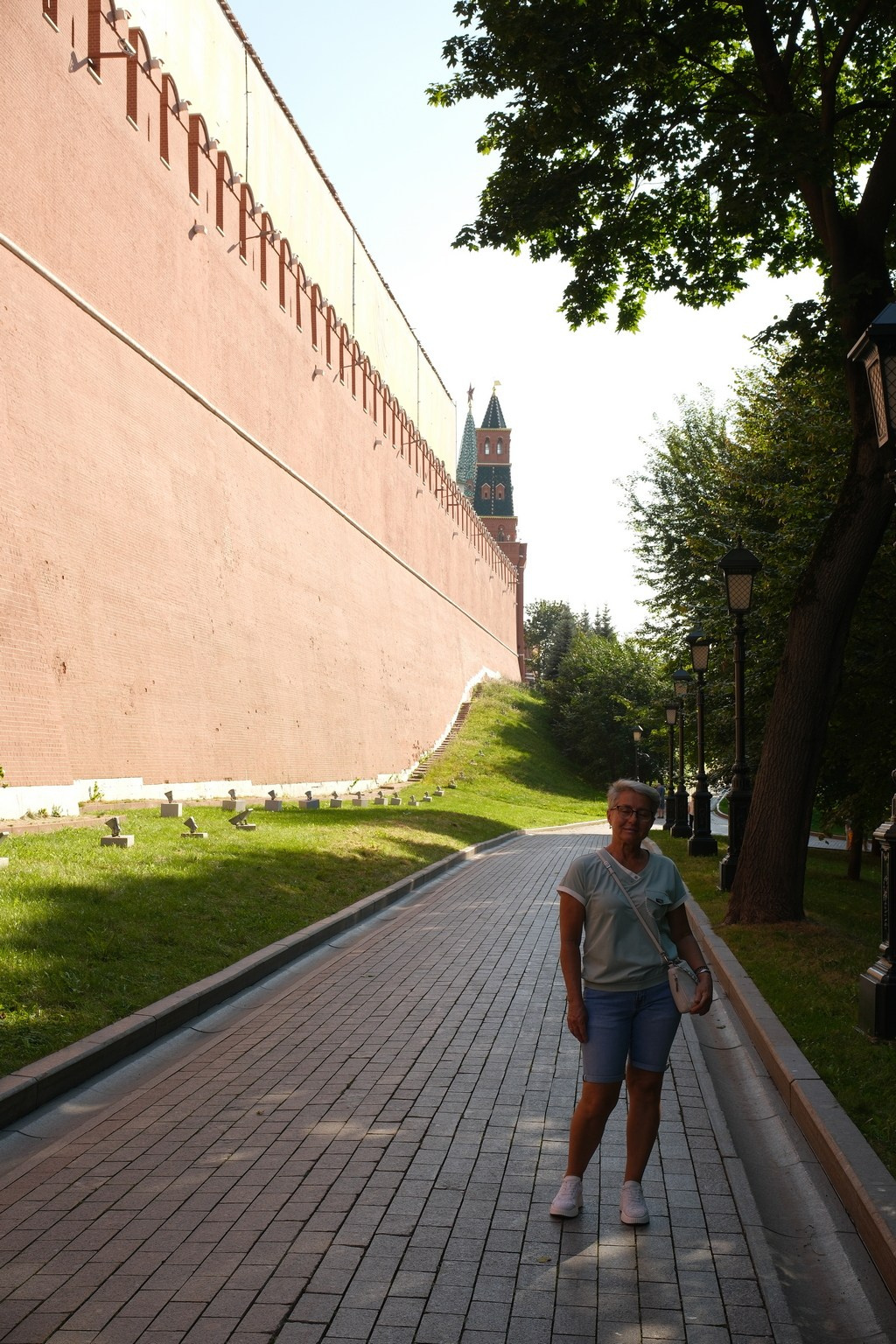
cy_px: 672
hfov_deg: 32.6
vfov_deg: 47.4
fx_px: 1531
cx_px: 448
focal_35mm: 41
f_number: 8
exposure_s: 1/160
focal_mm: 27
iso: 160
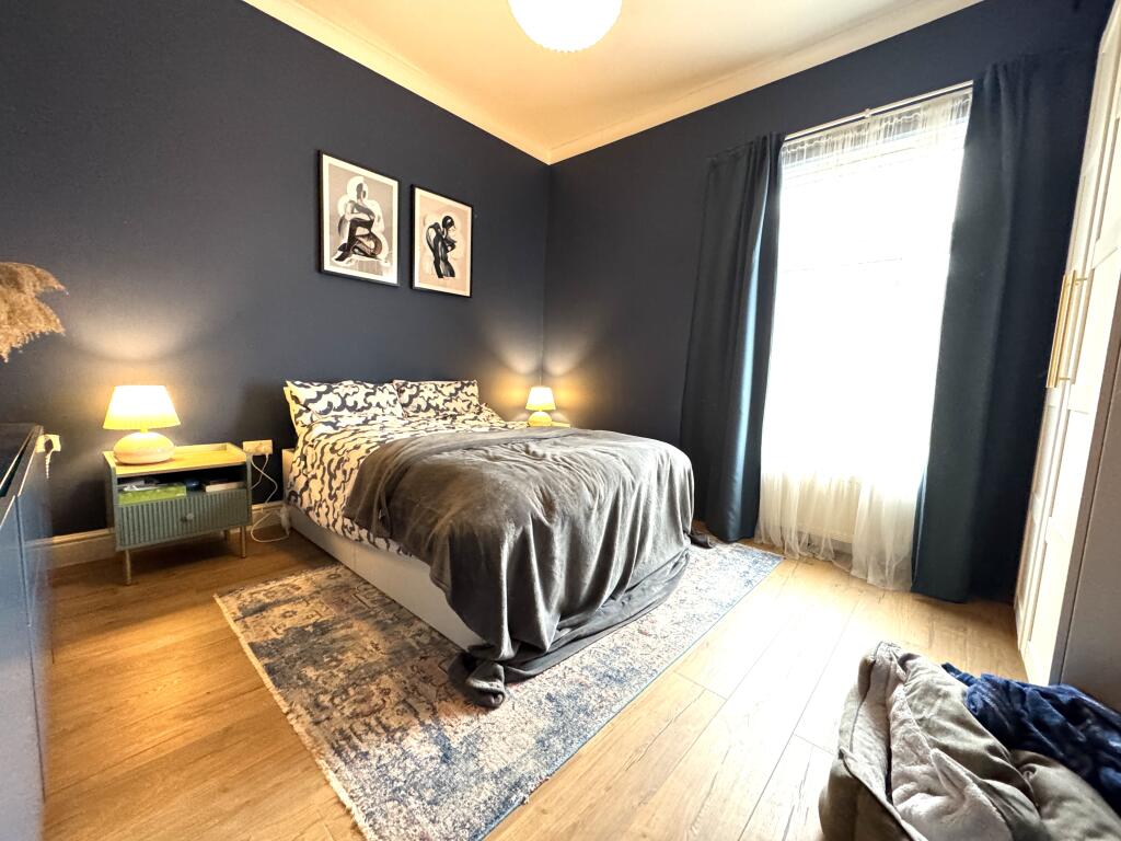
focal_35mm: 14
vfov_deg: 85.7
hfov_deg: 102.1
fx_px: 453
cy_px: 420
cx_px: 560
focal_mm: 2.22
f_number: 2.2
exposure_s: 1/50
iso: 640
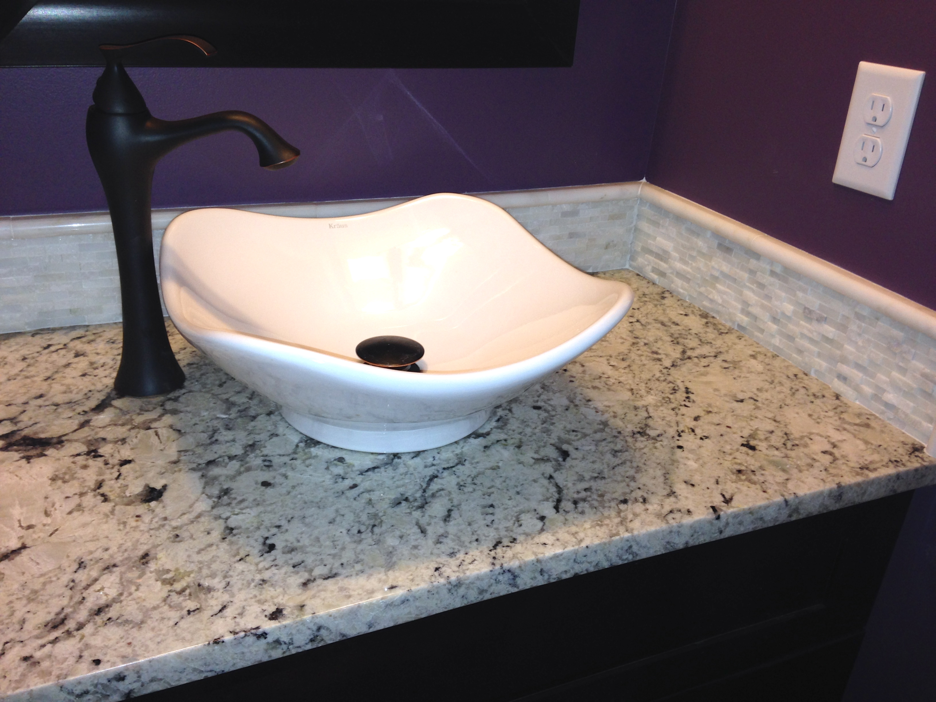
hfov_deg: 55.4
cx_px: 468
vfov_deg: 42.9
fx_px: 892
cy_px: 351
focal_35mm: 33
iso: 80
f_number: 2.4
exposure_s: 1/20
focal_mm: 4.12
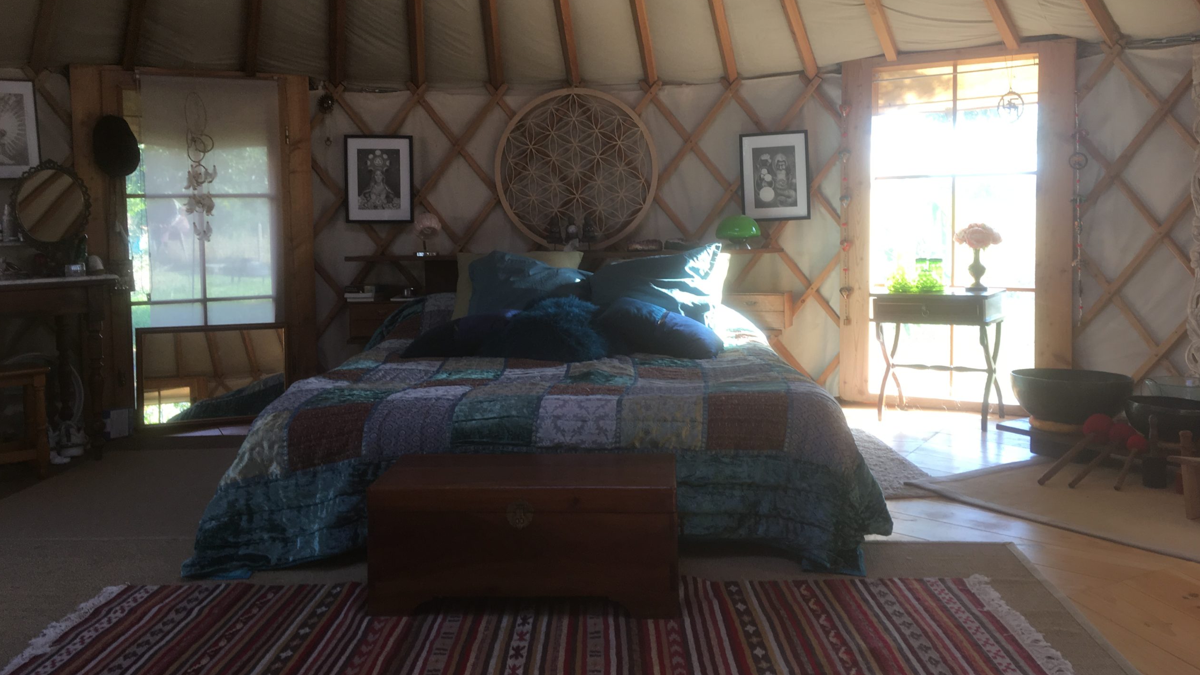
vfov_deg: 36.5
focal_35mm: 32
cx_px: 597
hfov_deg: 61.0
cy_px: 259
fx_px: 1018
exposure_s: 1/50
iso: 25
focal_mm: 4.15
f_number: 2.2
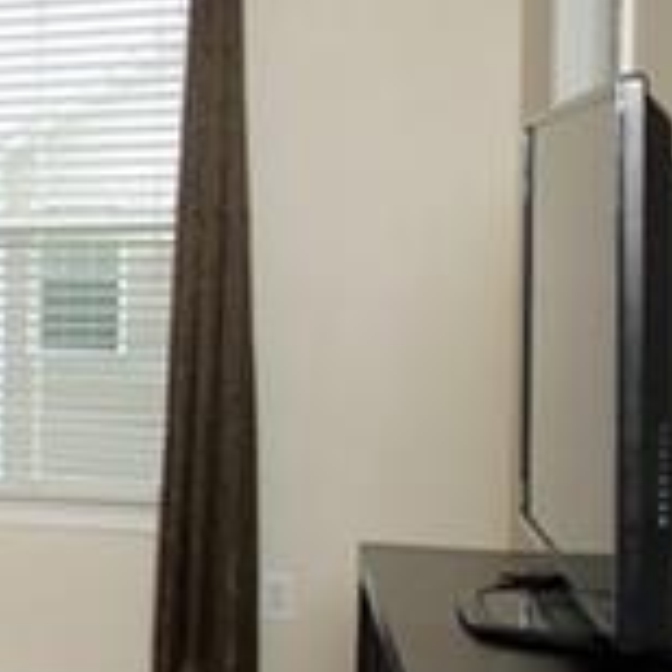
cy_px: 369
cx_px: -1087
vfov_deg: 20.4
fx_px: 1867
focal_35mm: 85
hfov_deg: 13.1
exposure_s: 1/250
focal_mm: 15
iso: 800
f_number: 4
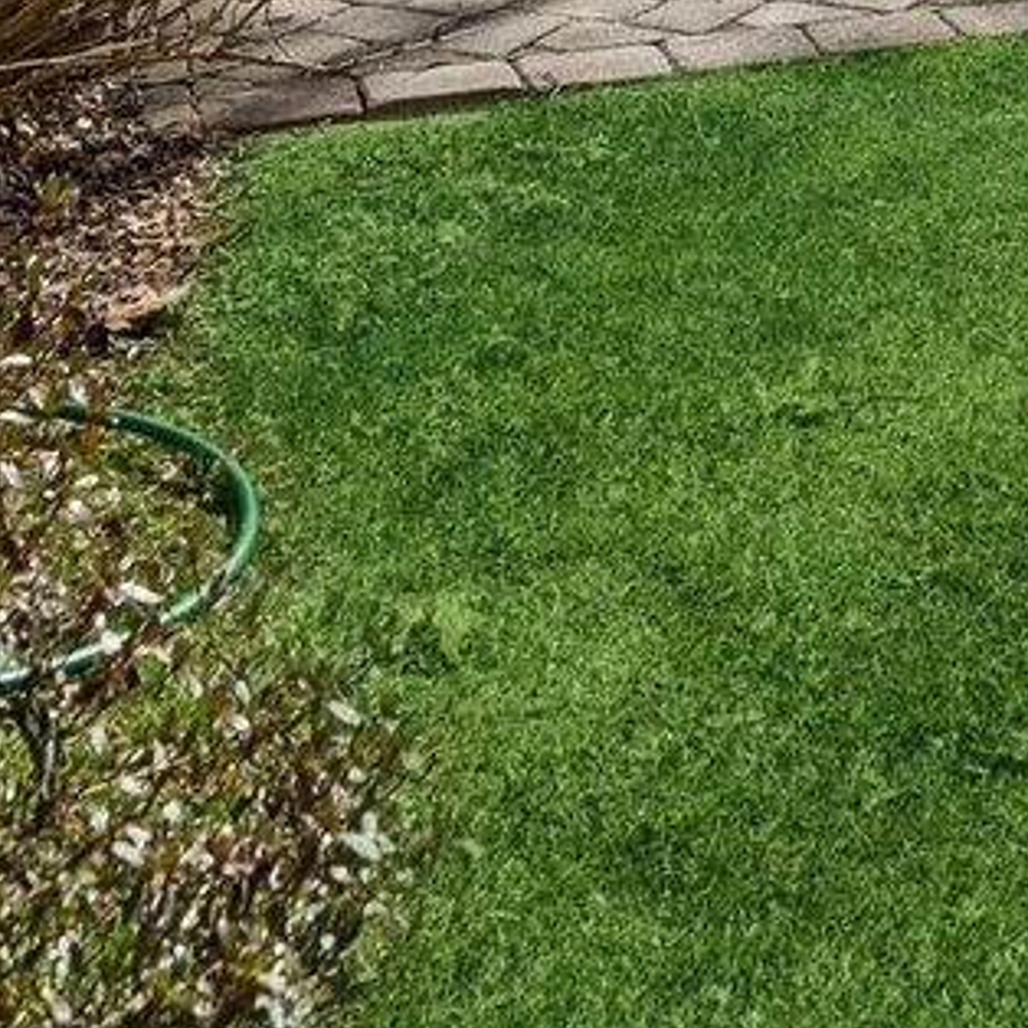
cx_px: 1028
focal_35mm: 78
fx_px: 2621
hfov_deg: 21.4
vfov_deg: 18.1
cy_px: -763
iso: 1000
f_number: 8
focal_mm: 16
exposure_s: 1/1000
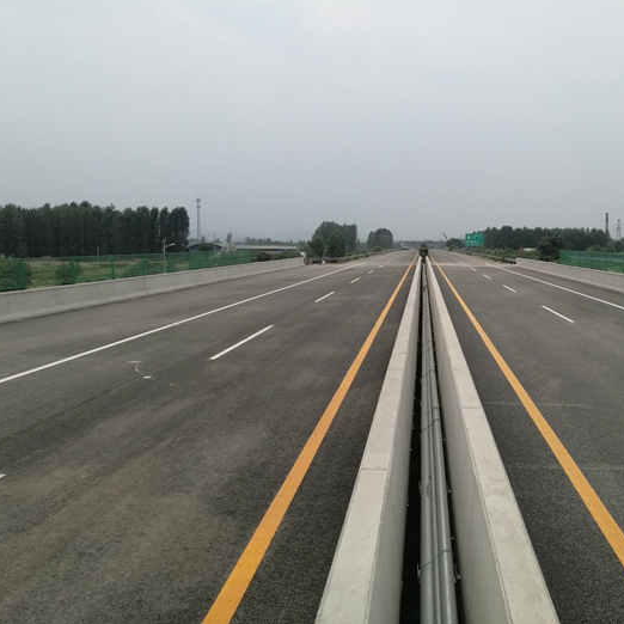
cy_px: 311
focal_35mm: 32
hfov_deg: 50.4
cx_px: 406
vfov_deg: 51.1
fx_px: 653
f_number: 2
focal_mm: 4.04
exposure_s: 1/645
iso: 50
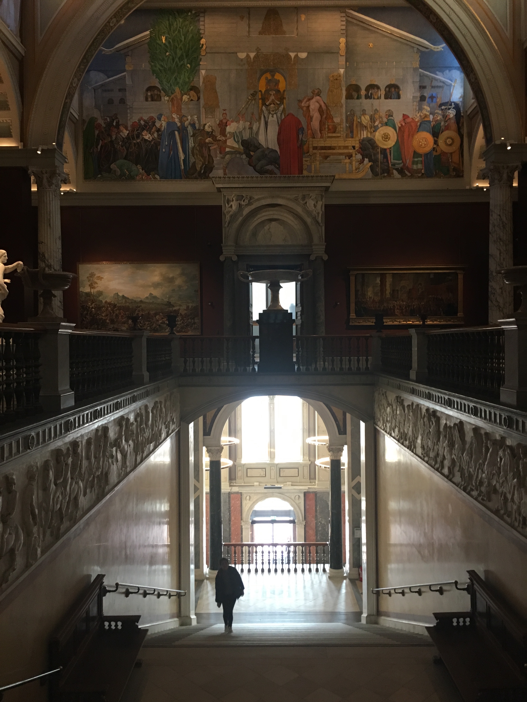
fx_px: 589
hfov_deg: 48.2
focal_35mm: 29
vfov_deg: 61.7
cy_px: 351
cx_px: 264
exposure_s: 1/33
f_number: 2.2
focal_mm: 4.15
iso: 160
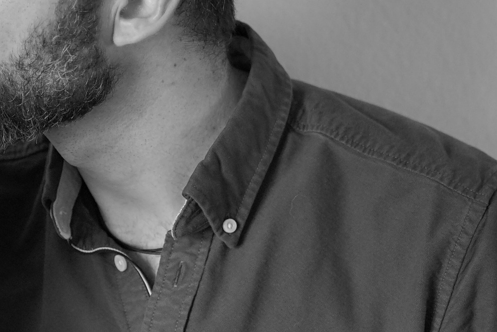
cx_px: 16
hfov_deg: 16.7
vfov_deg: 11.4
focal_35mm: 120
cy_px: 270
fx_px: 1657
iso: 1250
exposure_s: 1/400
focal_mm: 35
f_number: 2.2
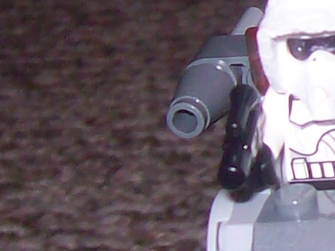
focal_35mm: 198
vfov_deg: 7.5
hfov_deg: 9.3
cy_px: 41
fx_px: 1916
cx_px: 701
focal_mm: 6
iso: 80
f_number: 2.7
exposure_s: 1/64
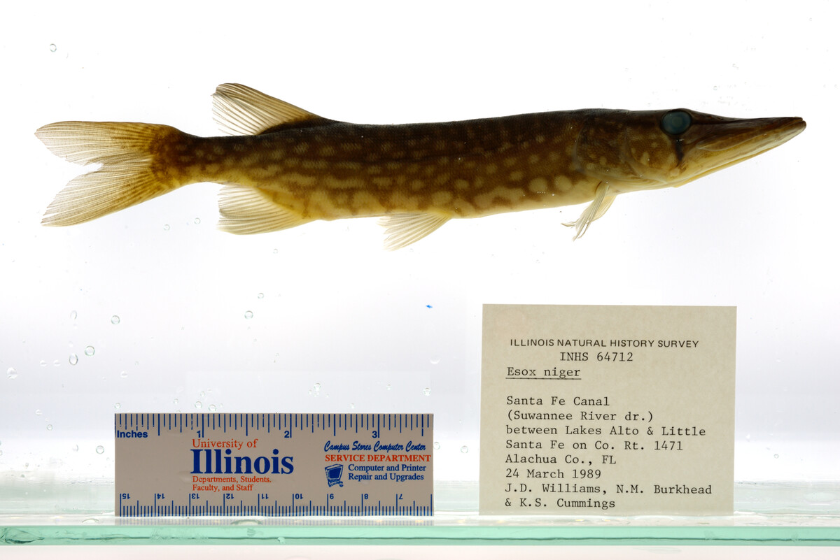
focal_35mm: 60
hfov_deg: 33.4
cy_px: 280
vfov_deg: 22.6
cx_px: 420
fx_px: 1400
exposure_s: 1/80
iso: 100
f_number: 16
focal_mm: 60
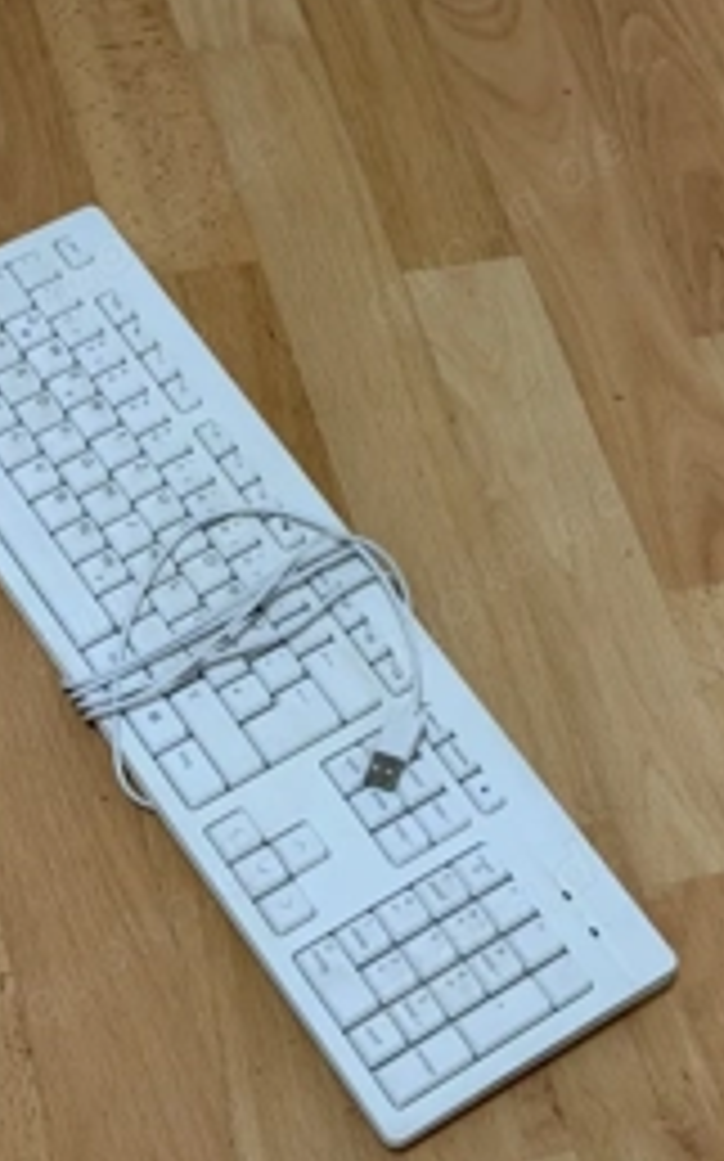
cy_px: 626
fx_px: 2497
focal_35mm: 79
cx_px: 247
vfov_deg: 26.2
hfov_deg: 16.5
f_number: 1.78
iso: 320
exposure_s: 1/40
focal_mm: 6.76
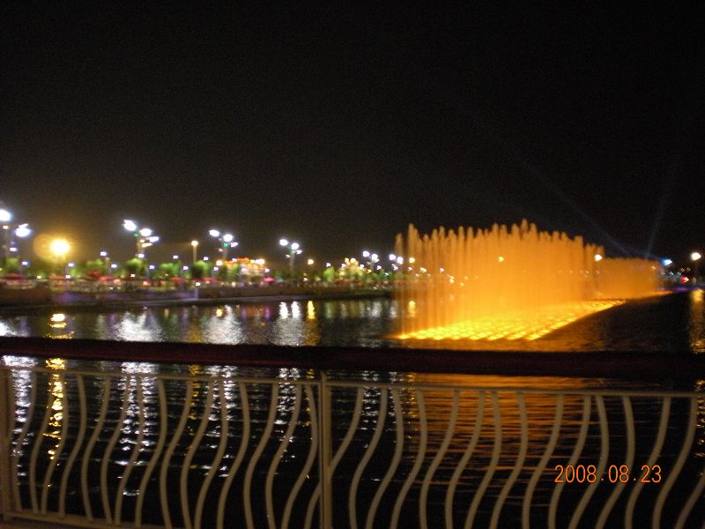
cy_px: 264
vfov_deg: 37.7
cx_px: 352
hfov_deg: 49.0
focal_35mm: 38
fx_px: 774
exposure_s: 1/4.5
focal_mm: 6.3
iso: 400
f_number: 3.1
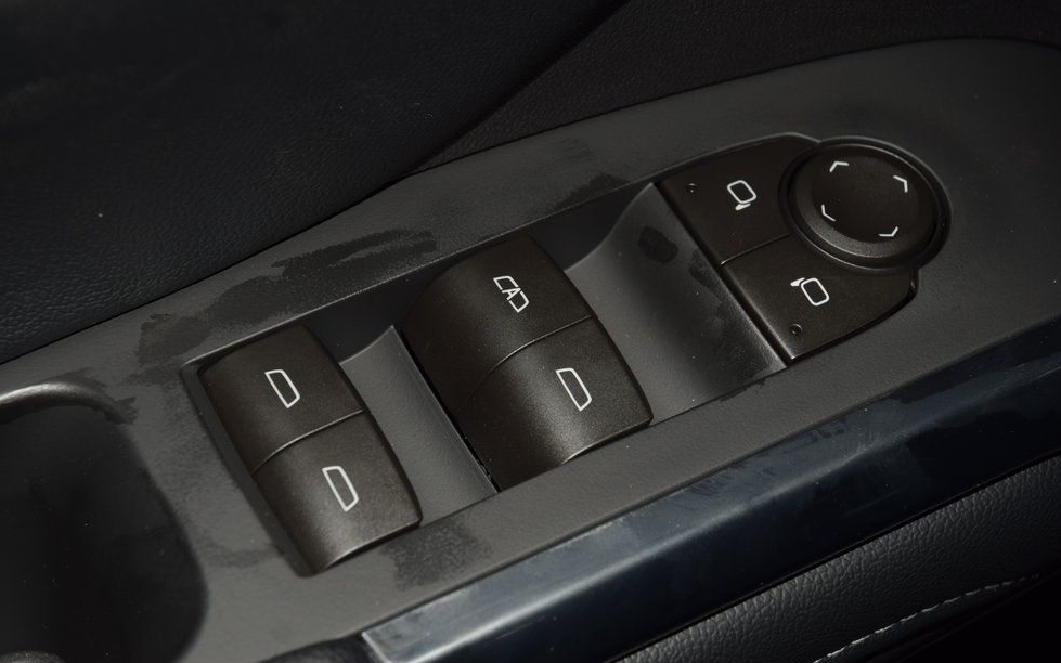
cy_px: 300
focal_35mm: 112
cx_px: 519
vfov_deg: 11.7
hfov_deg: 18.6
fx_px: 3239
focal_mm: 70
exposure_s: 1/125
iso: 100
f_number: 8
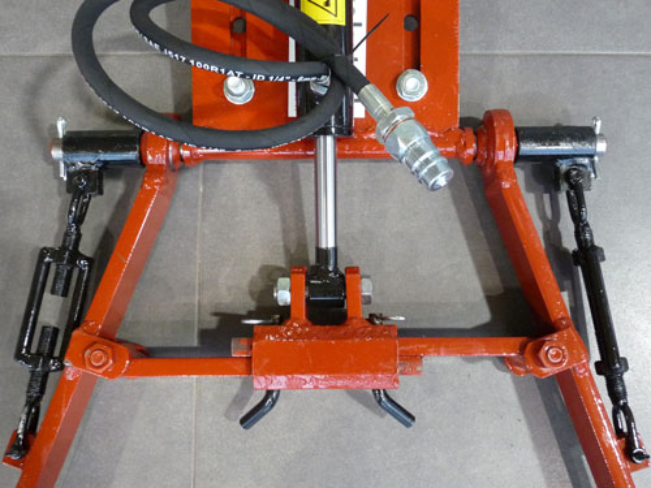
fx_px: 508
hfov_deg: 65.3
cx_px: 326
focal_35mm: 27
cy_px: 244
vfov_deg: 51.4
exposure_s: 1/13
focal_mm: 4.8
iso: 400
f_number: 2.8
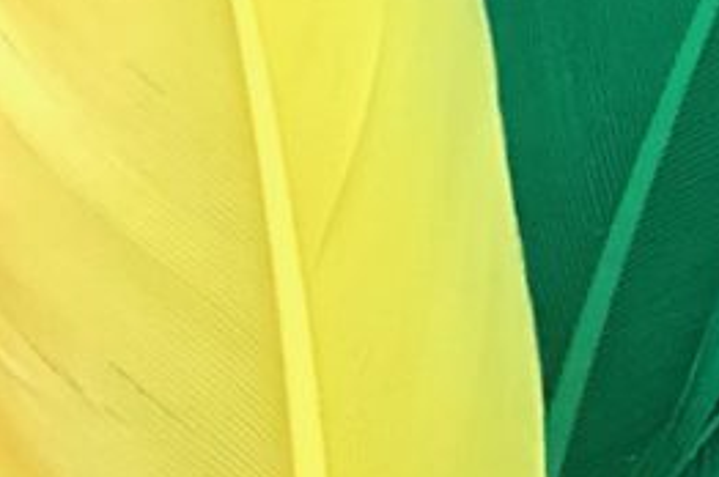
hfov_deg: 8.5
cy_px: 990
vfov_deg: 5.9
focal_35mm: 228
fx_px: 4548
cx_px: -752
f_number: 1.8
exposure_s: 1/6
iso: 100
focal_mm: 3.99
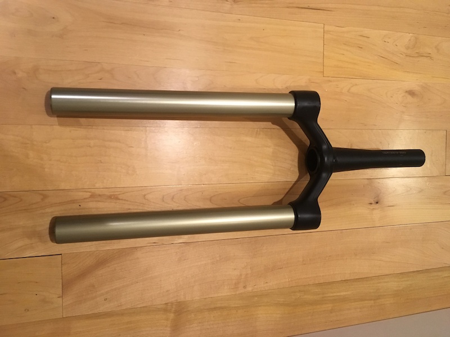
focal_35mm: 29
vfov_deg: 48.2
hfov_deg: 61.7
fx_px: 377
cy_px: 168
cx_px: 225
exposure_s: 1/30
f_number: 2.2
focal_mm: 4.15
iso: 200
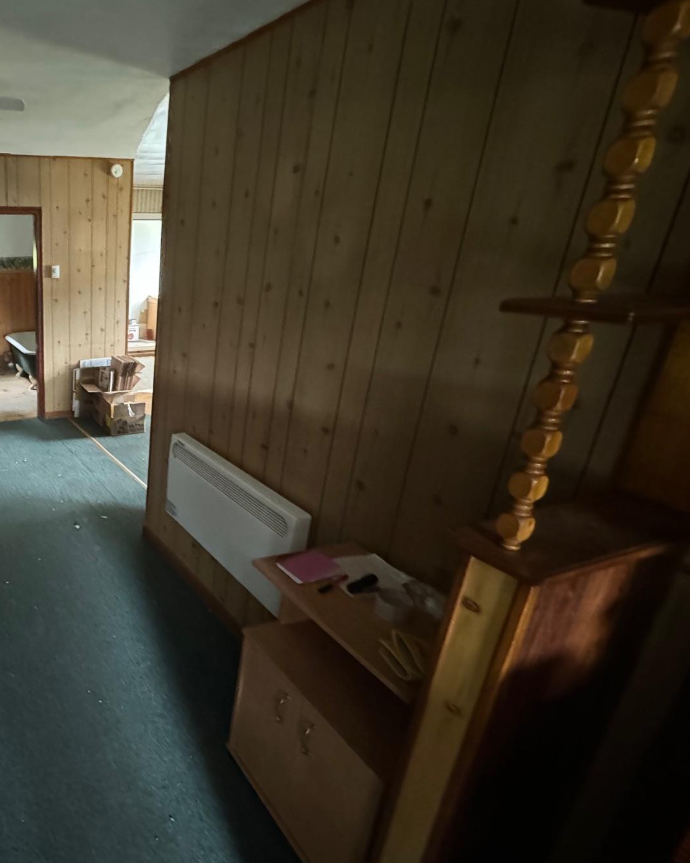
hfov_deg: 55.0
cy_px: 423
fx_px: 536
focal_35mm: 21
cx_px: 45
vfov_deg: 77.6
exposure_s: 1/36
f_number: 2.2
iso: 1600
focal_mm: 2.22
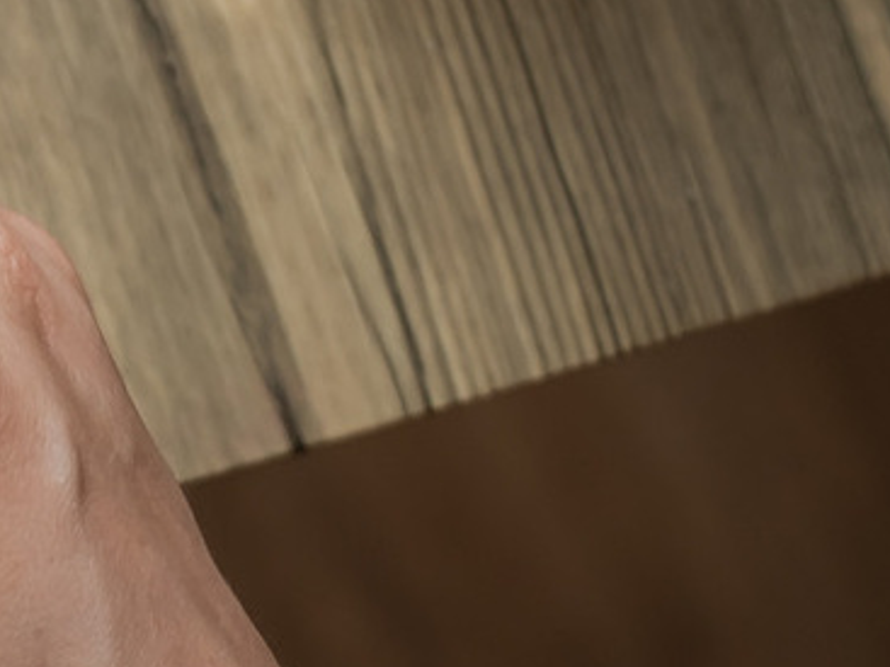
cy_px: -611
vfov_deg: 7.6
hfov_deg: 9.0
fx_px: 4832
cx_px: -1579
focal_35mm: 188
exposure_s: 1/125
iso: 125
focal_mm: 28
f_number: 2.8
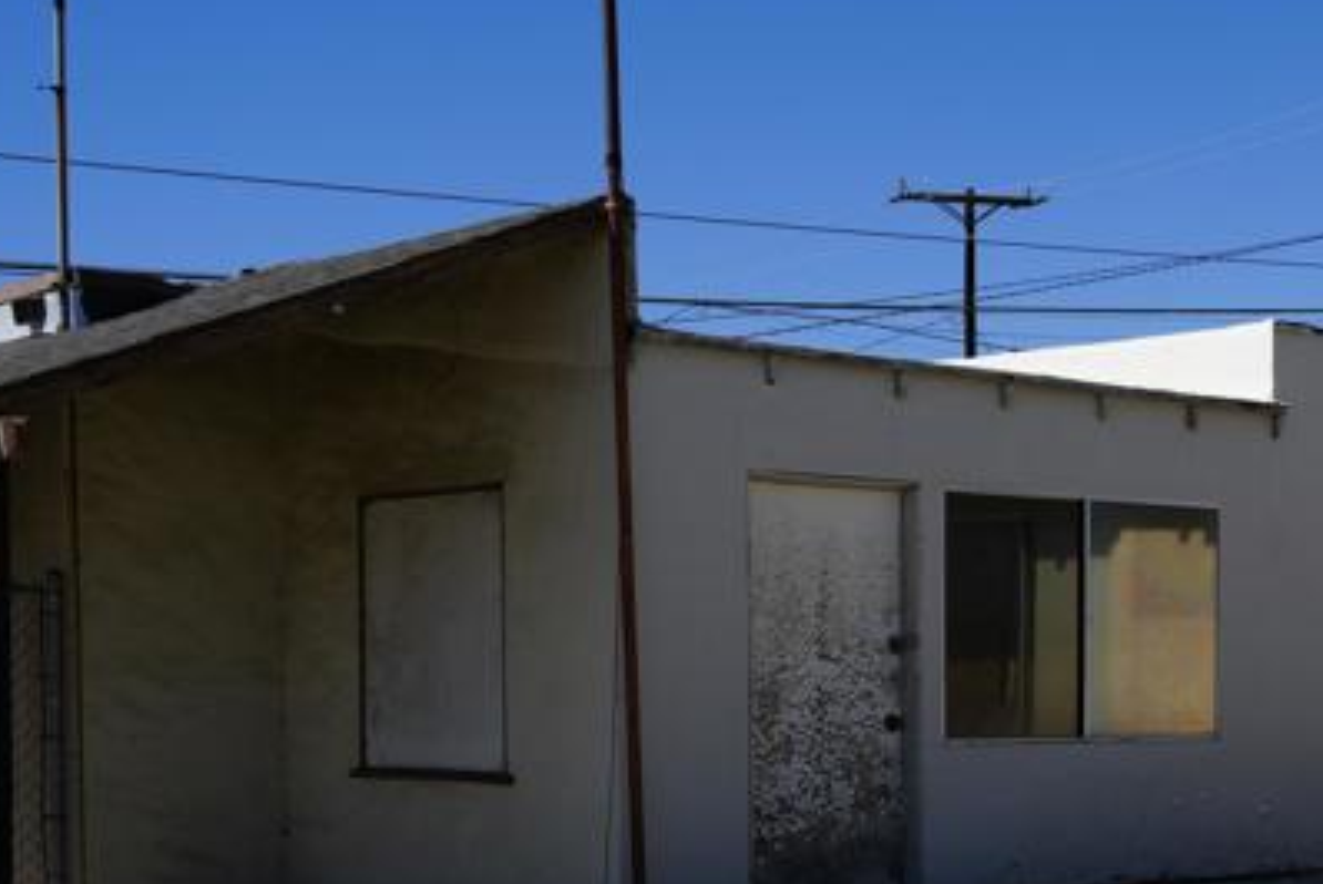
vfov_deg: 18.7
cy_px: 779
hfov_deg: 26.5
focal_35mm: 72
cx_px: 1333
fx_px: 2648
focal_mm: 28
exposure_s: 1/320
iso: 100
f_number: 10
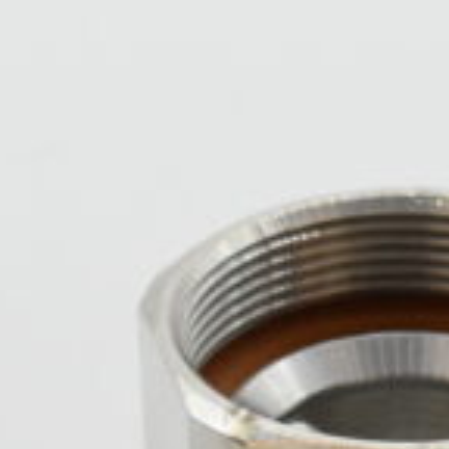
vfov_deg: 7.1
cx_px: 418
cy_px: 514
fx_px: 3581
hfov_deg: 7.2
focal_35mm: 244
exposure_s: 1/1600
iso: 1600
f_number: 8
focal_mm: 46
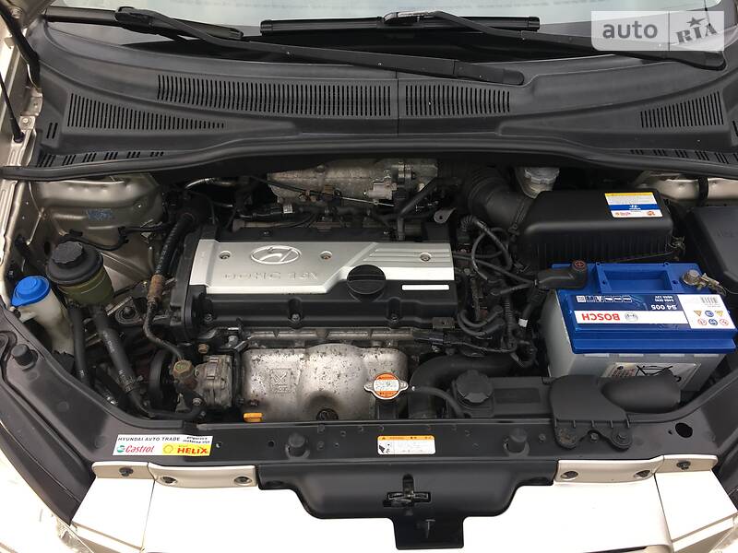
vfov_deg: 48.2
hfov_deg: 61.7
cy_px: 276
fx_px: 618
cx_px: 369
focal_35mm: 29
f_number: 2.2
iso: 25
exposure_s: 1/100
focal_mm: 4.2
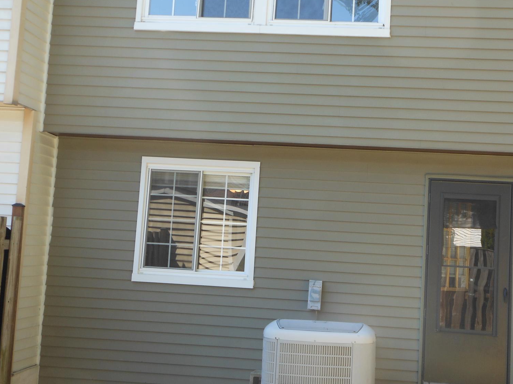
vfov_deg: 28.0
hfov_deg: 36.7
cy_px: 160
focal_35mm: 52
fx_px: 770
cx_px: 311
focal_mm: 6.8
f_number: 3.6
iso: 80
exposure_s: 1/125
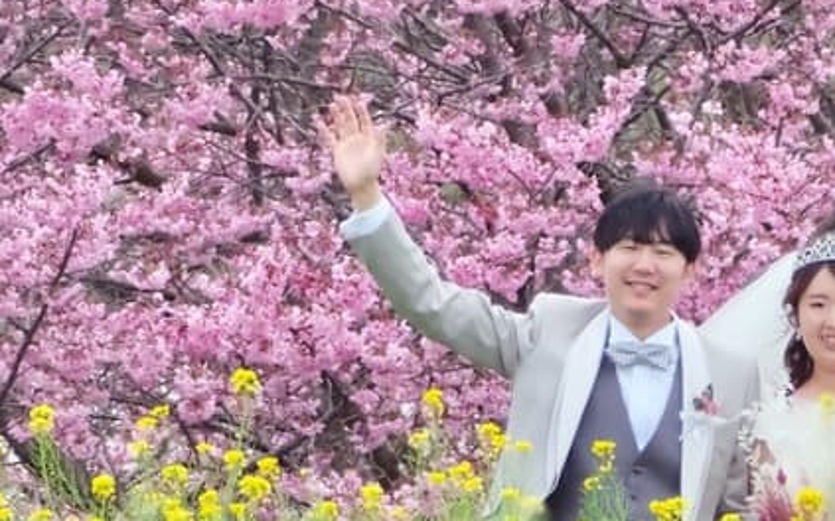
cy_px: 557
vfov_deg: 0.6
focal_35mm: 2185
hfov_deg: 1.0
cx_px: 647
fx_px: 49703
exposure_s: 1/1000
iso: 1600
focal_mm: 420
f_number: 9
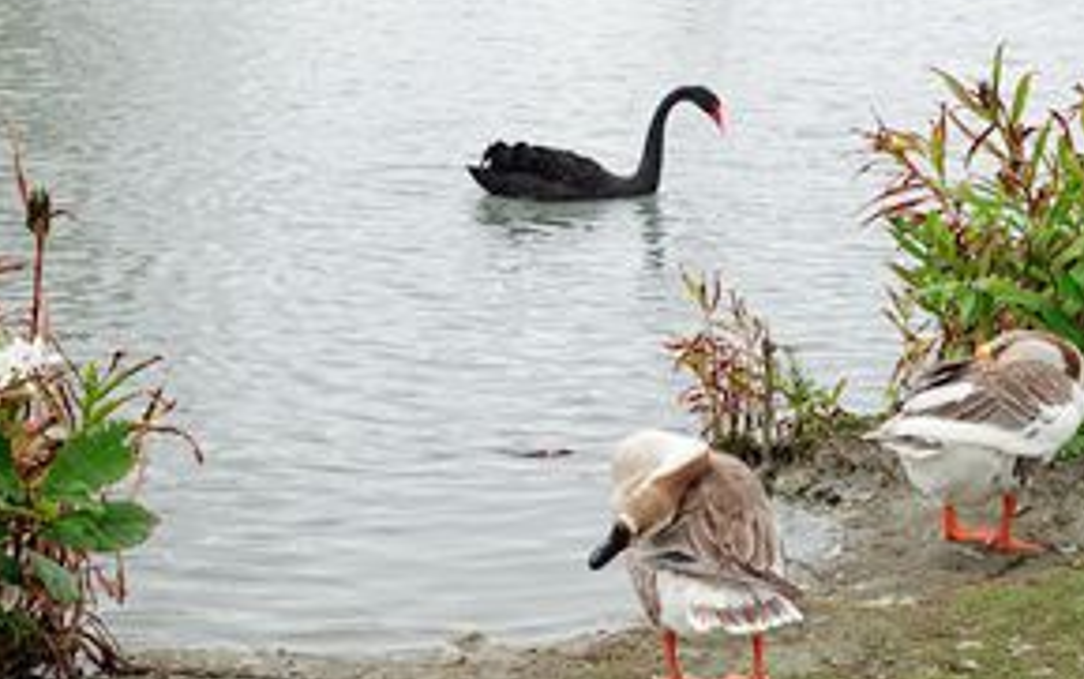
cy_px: 452
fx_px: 2779
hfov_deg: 22.0
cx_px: 735
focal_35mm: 94
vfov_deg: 13.9
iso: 125
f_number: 4
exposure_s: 1/100
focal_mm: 14.9
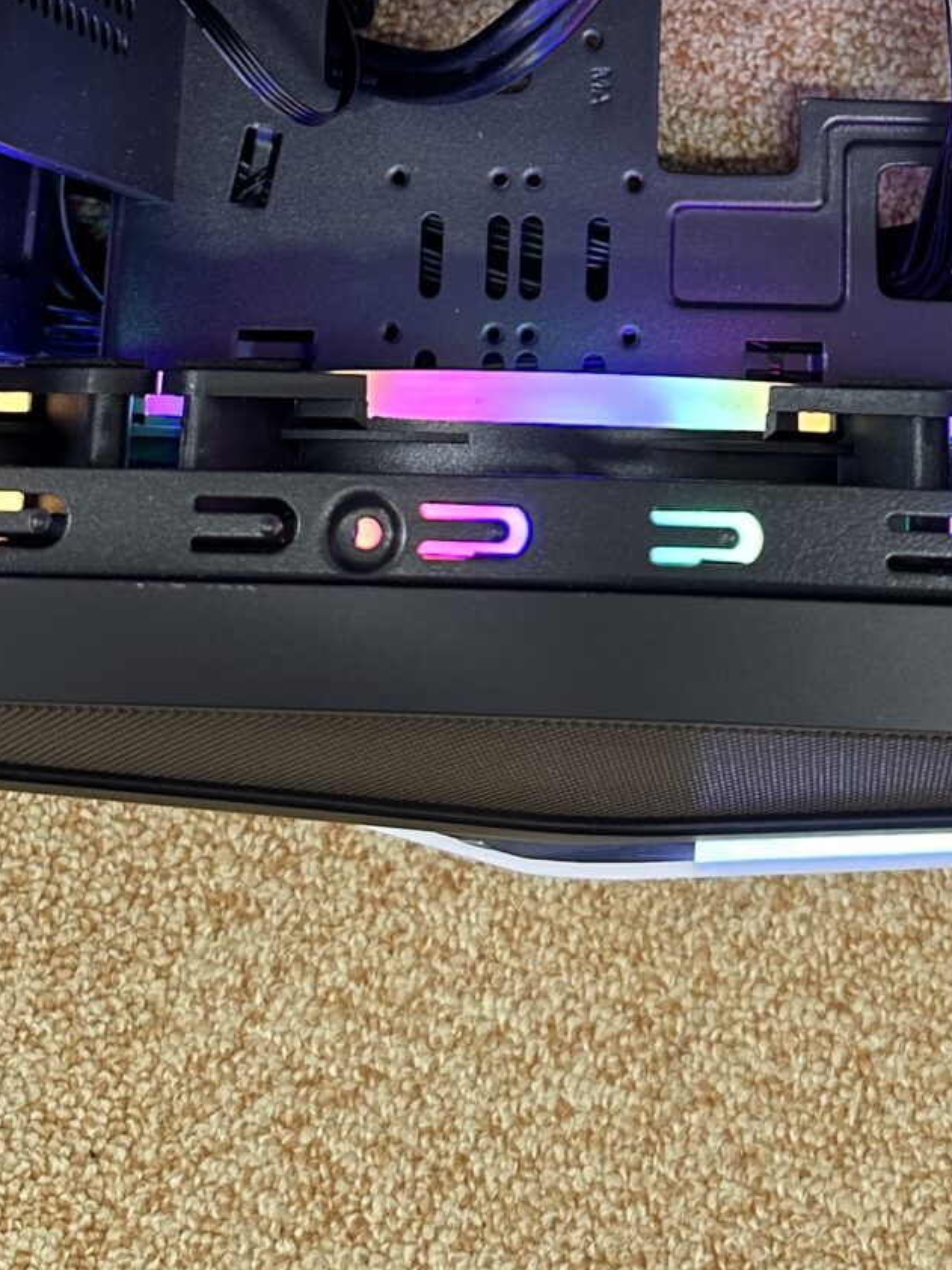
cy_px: -175
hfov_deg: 20.1
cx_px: 668
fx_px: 2678
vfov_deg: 24.6
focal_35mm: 73
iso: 250
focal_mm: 6.86
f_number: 1.78
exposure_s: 1/89
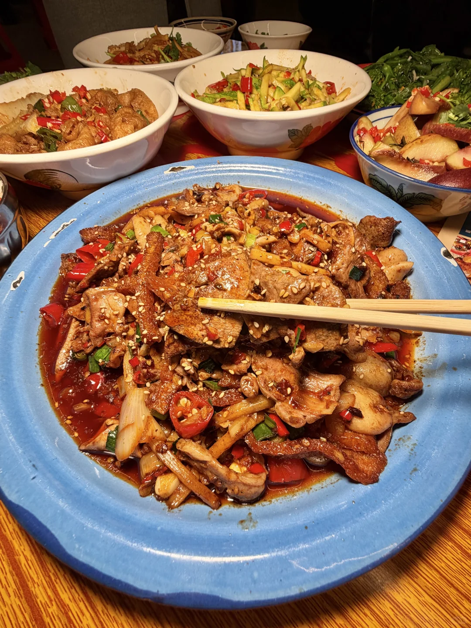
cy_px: 314
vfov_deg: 102.1
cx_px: 236
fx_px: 254
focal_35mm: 14
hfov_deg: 85.7
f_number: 2.2
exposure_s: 1/100
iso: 40
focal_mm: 2.22
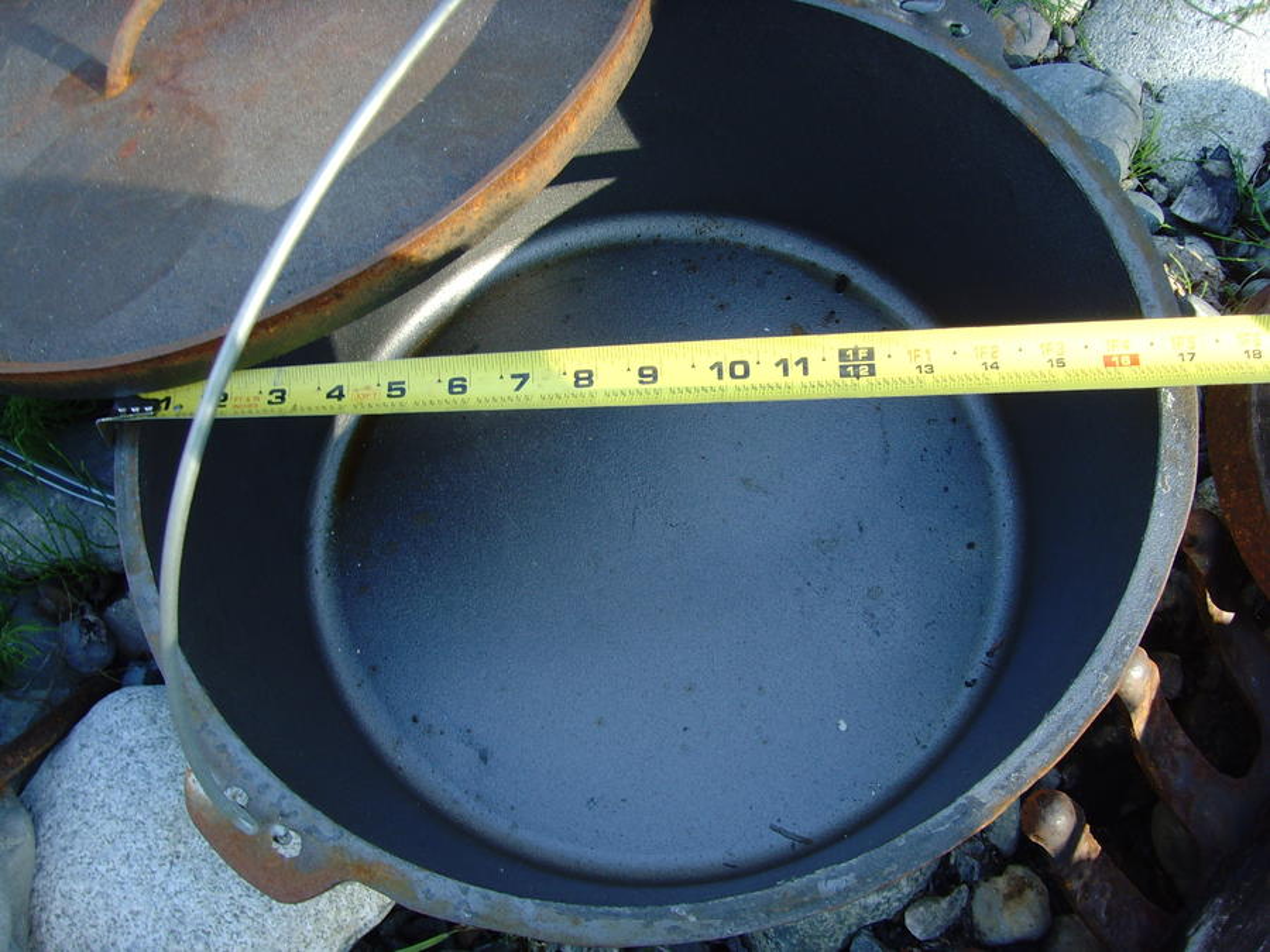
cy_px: 476
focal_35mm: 39
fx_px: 1431
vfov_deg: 36.8
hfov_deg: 47.9
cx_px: 635
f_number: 3.5
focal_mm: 6.6
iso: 100
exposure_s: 1/90
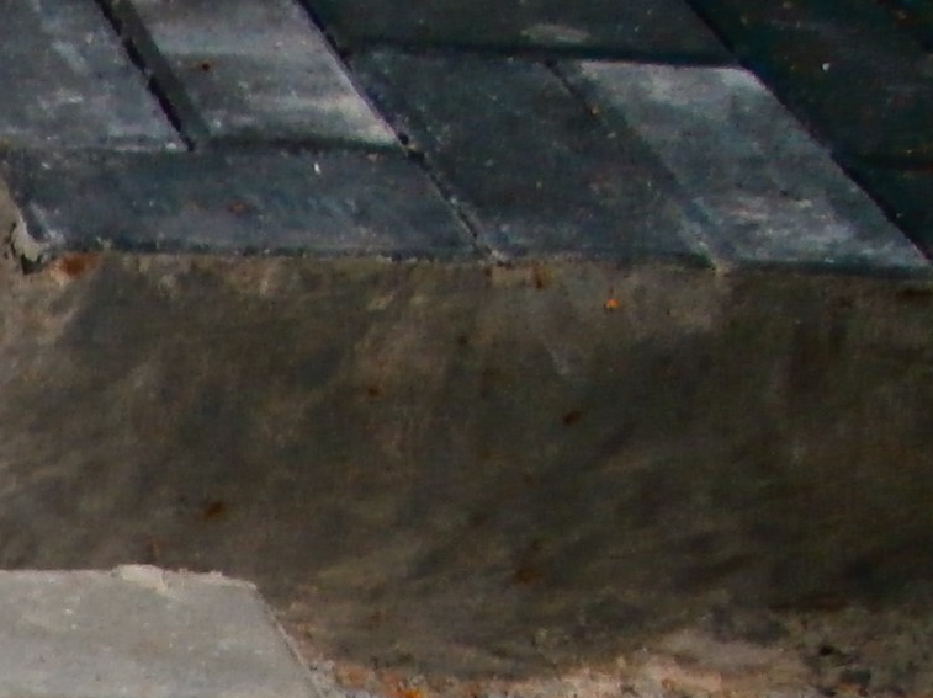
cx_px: -904
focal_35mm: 95
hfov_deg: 16.2
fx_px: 2559
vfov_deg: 13.9
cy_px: 1237
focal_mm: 4.2
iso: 100
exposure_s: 1/60
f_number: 3
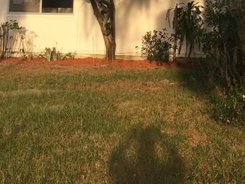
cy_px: -87
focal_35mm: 99
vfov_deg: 14.1
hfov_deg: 19.8
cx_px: 143
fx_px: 701
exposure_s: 1/694
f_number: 2.2
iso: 32
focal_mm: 4.15
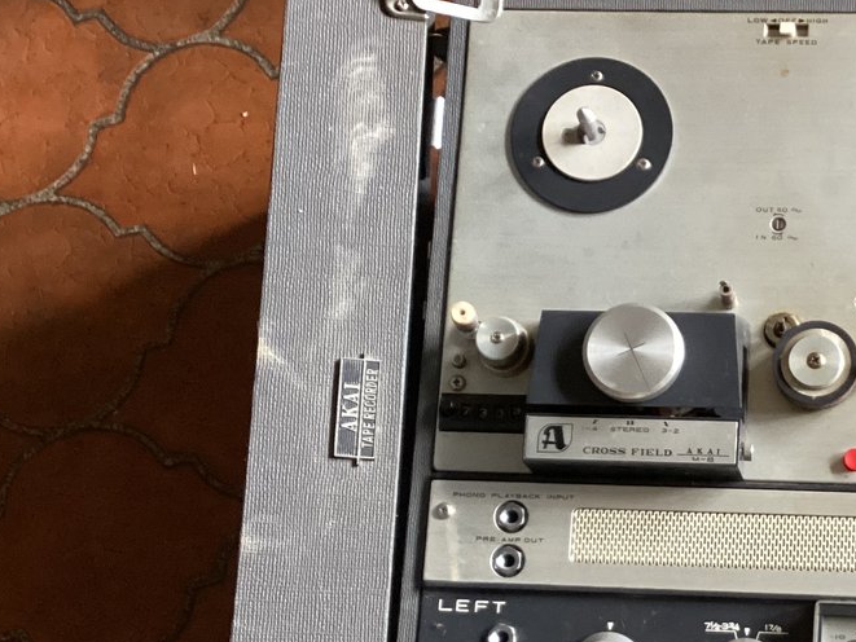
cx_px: 774
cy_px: 515
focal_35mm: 71
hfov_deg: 26.5
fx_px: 1756
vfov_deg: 20.5
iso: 250
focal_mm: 3.3
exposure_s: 1/60
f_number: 2.4
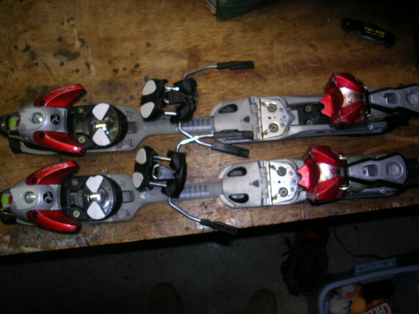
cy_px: 157
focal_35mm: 38
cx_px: 210
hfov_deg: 49.0
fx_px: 460
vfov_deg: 37.7
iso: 50
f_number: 2.8
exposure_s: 1/60.1
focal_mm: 5.8
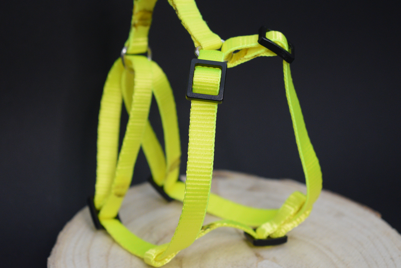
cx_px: 200
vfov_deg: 17.5
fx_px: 869
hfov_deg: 26.0
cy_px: 134
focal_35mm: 78
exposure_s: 1/125
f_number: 5.6
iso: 2200
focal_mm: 52
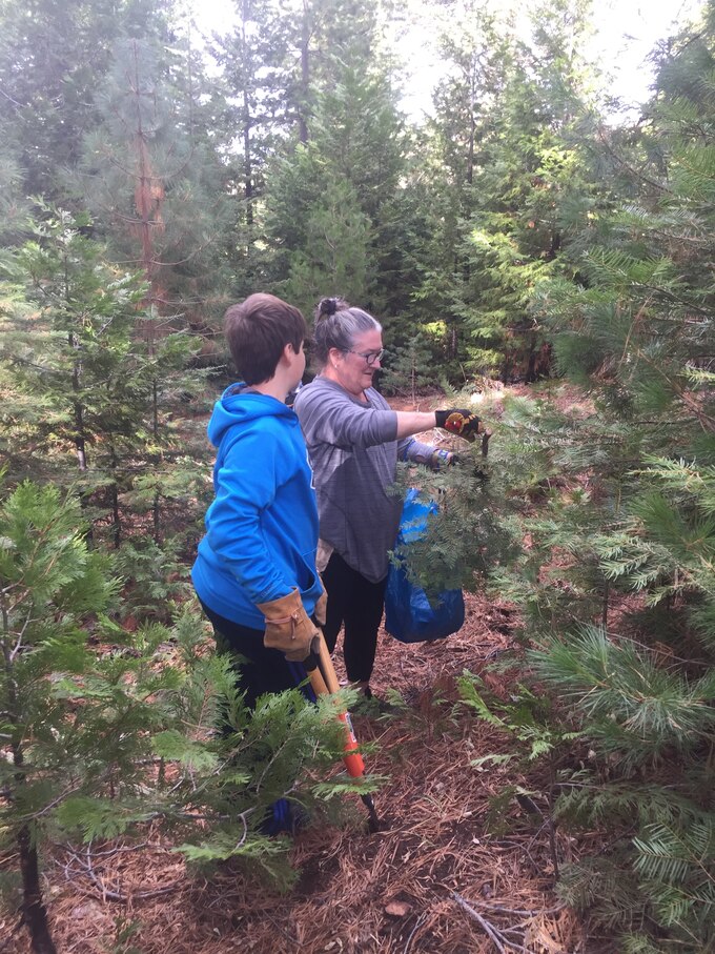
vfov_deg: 61.7
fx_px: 799
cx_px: 358
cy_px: 477
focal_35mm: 29
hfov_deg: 48.2
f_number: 2.2
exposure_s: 1/120
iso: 50
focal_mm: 4.15
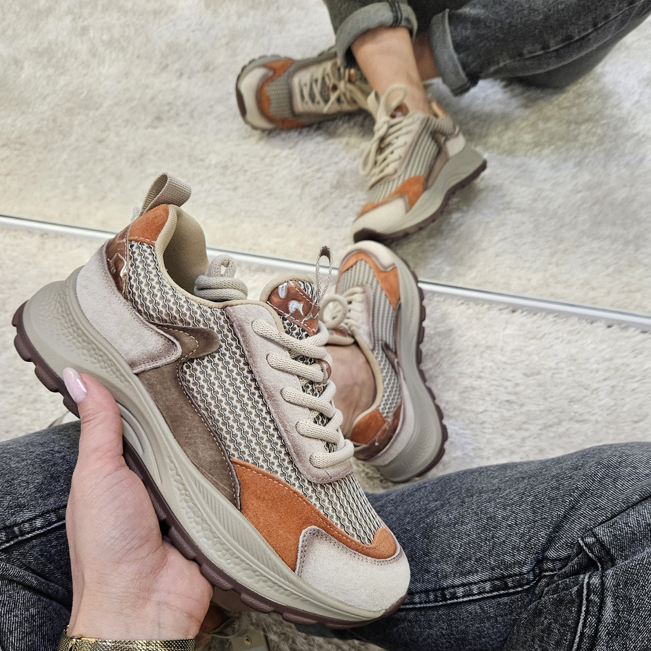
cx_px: 331
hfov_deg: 57.3
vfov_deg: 56.4
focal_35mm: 28
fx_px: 596
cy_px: 419
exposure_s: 1/100
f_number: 1.8
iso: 500
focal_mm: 5.4
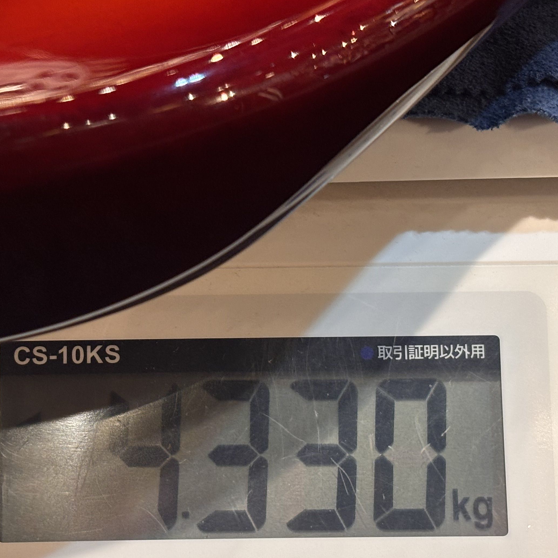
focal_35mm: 90
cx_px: 225
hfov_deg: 19.3
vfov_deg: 19.3
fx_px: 1641
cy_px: 305
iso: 100
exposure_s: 1/40
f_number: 1.6
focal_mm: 5.96
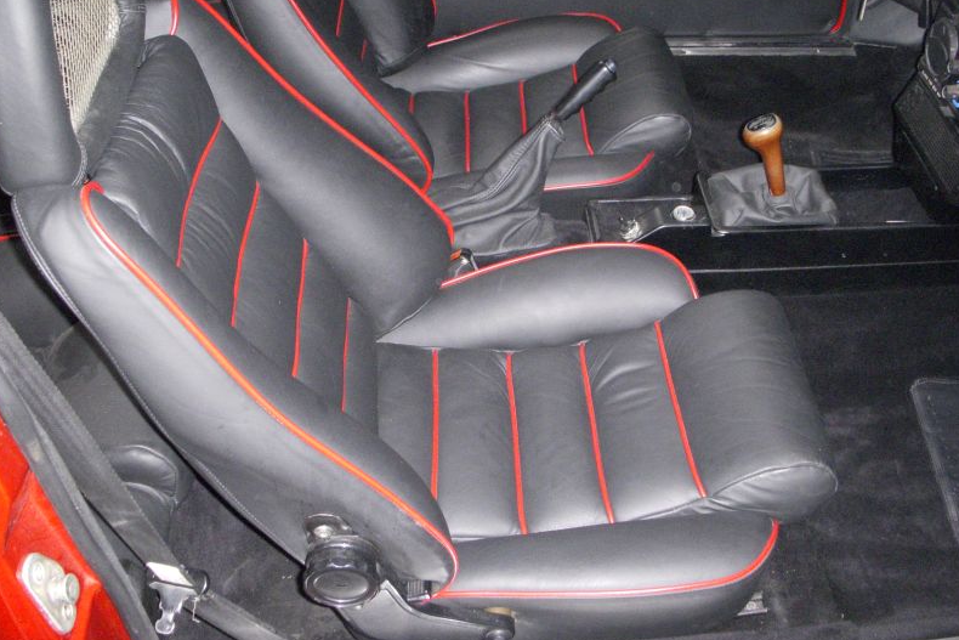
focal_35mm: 40
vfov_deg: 33.4
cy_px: 312
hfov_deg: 48.5
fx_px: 1066
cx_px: 480
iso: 800
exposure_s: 1/250
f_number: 3.3
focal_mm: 6.3
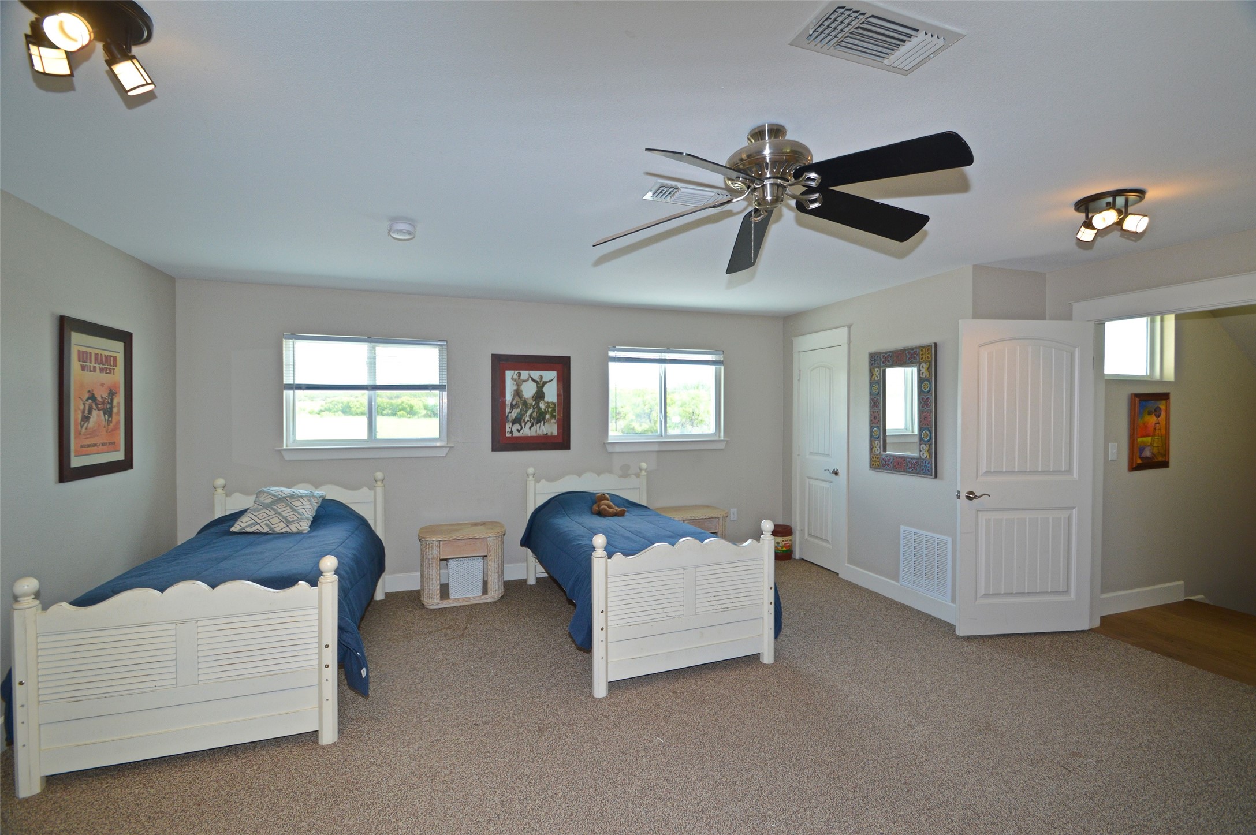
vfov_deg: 77.2
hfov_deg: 100.4
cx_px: 628
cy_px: 418
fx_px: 523
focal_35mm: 15
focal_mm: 10
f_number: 5
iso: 200
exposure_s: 1/30
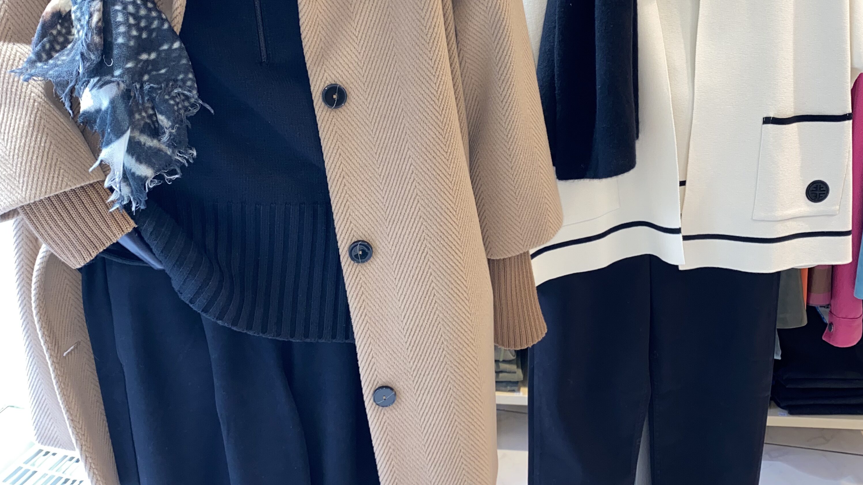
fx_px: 870
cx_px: 430
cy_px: 160
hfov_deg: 52.8
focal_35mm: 38
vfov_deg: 30.9
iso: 32
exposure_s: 1/24
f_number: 1.8
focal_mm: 4.25
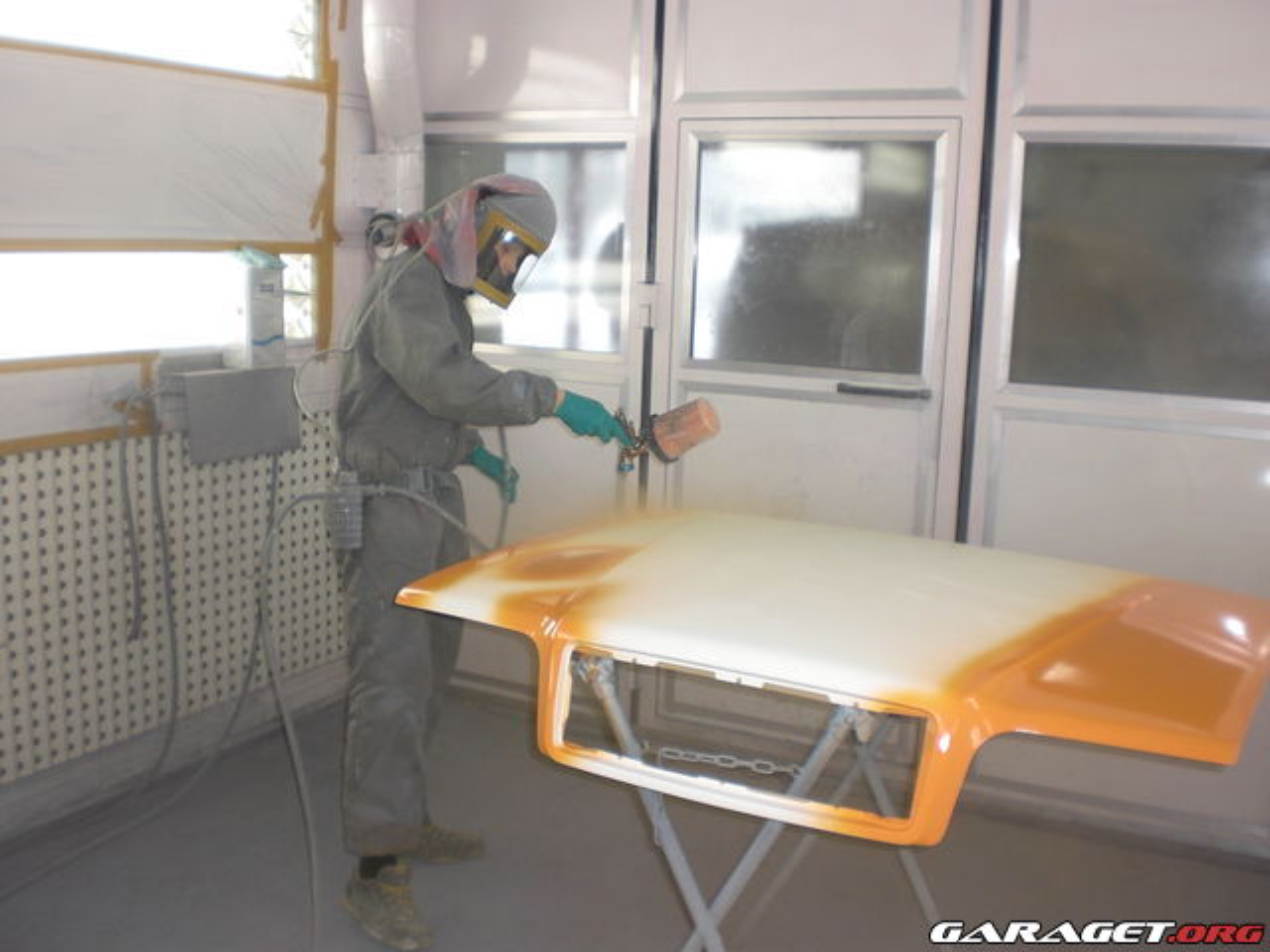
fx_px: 1321
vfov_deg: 39.7
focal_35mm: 36
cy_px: 476
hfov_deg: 51.4
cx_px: 635
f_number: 3.1
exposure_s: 1/100
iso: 100
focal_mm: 6.3
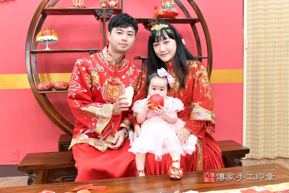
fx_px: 281
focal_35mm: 35
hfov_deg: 54.4
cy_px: 96
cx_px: 144
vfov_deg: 37.9
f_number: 4.5
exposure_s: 1/200
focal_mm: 35
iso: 1000
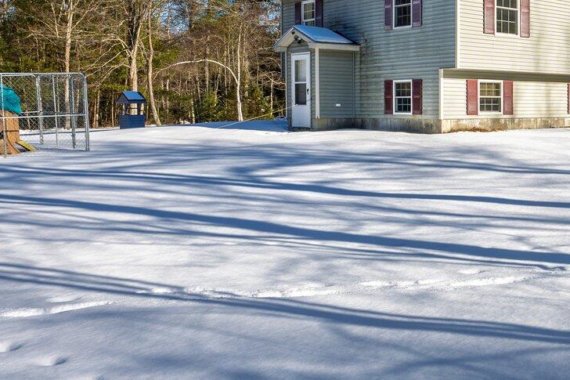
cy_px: 123
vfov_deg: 29.6
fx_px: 712
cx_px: 520
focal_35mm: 45
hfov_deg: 40.1
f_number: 11
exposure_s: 1/160
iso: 80
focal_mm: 16
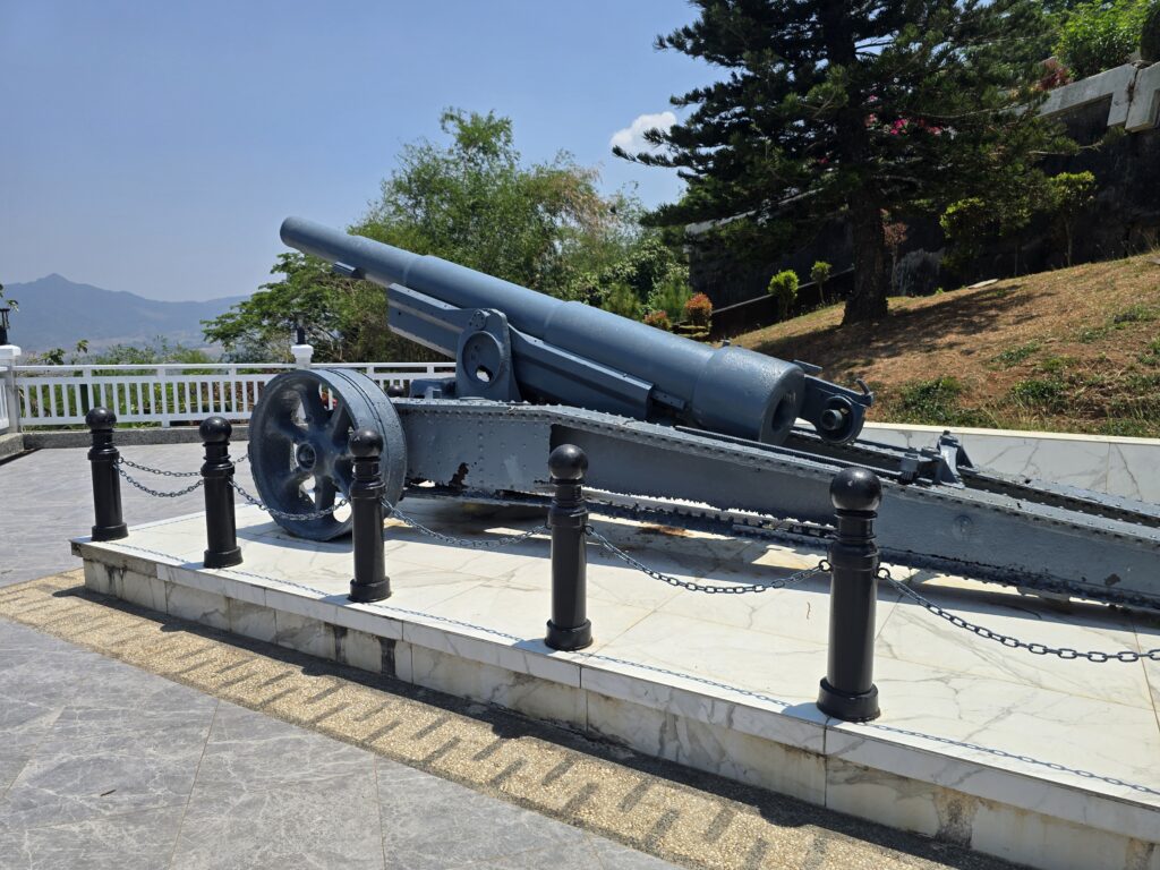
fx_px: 771
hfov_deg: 73.9
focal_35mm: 23
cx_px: 580
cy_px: 435
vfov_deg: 58.9
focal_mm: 6.3
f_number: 1.7
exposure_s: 1/1132
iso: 12
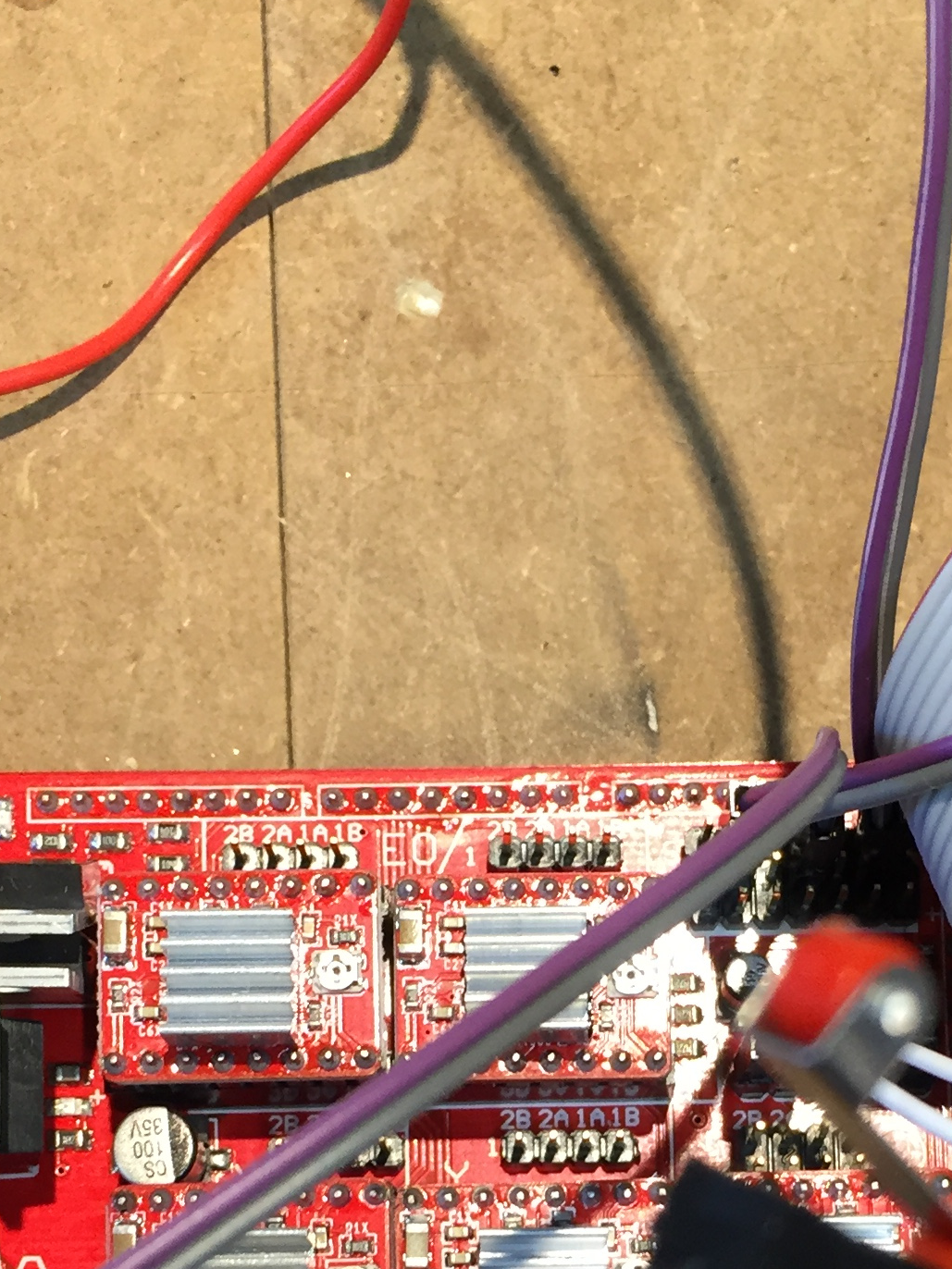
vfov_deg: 26.9
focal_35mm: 69
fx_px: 2530
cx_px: 652
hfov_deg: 21.2
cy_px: 1217
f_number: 2.2
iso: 100
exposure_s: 1/33
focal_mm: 4.15
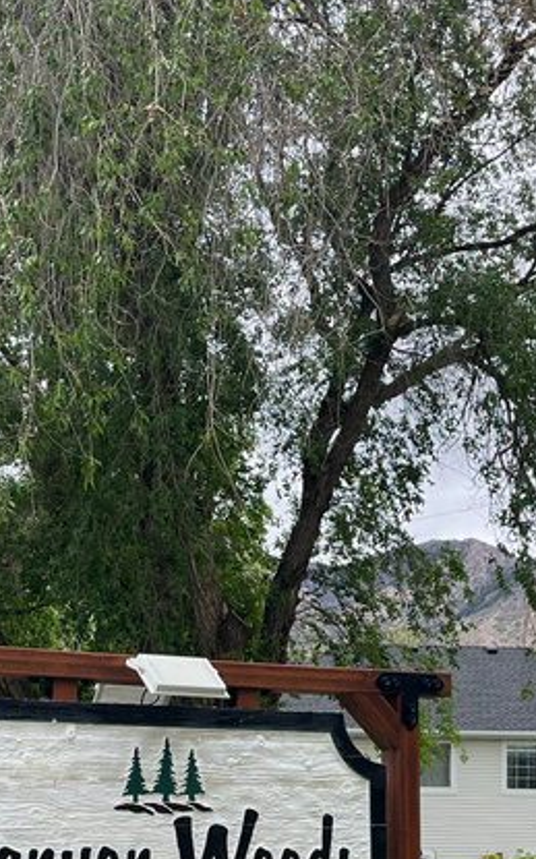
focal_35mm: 68
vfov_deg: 29.2
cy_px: 747
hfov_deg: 19.0
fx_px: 1591
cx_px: 147
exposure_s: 1/898
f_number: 1.6
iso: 50
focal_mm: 5.1
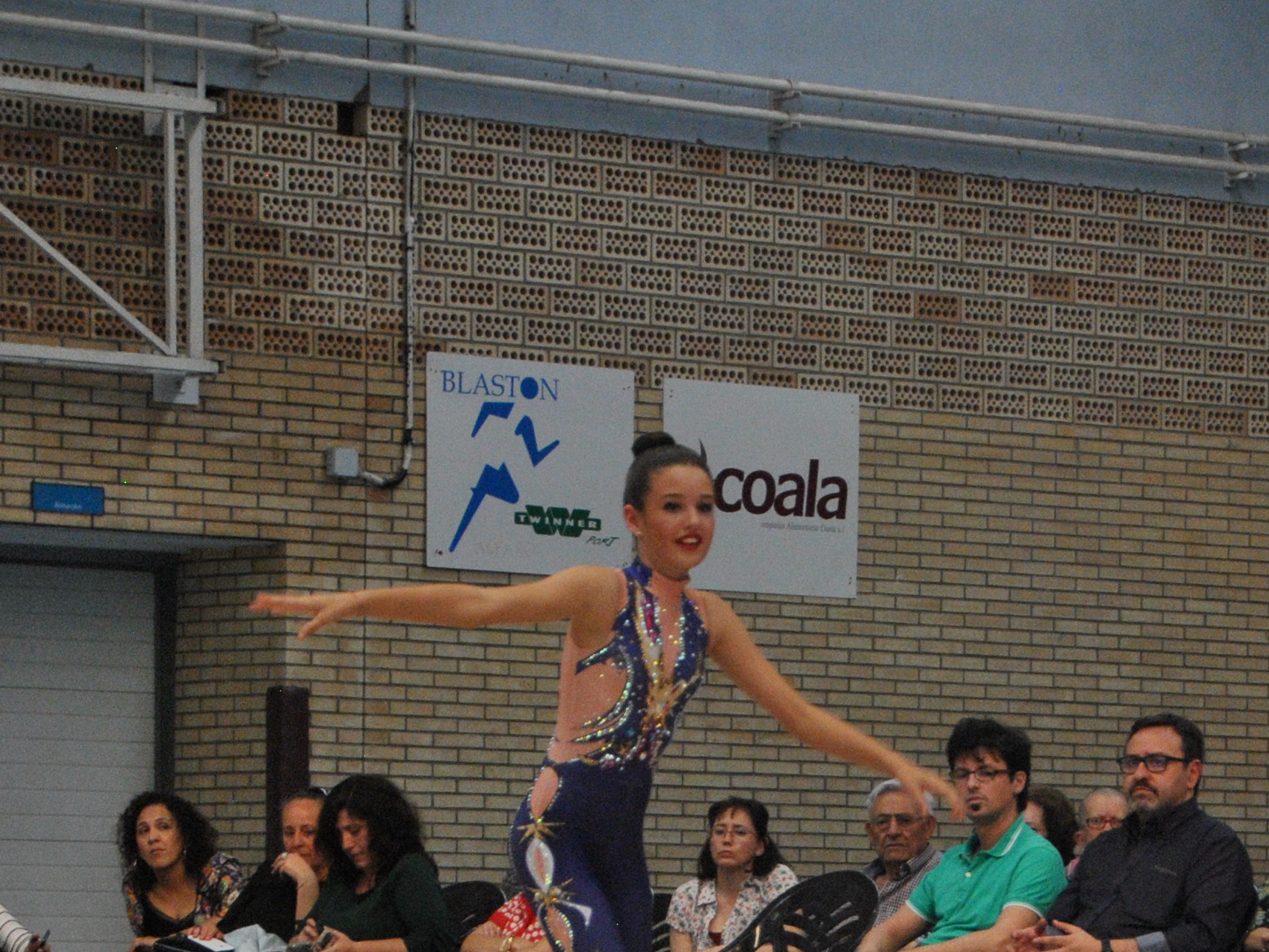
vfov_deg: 8.3
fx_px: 6566
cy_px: 808
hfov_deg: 11.0
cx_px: 962
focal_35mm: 179
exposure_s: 1/125
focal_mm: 55
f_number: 5.6
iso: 800
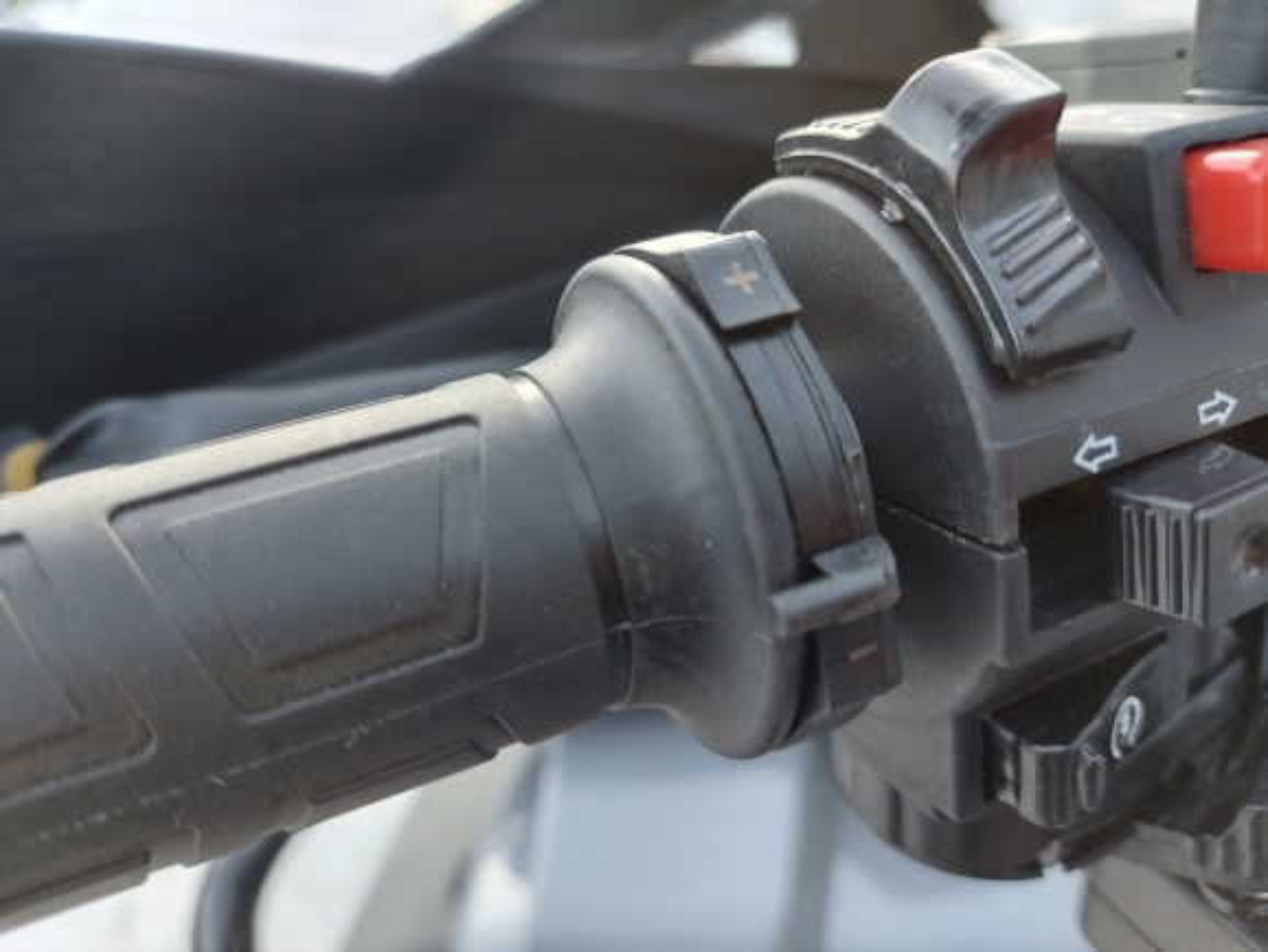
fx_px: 879
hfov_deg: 71.6
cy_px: 476
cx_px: 634
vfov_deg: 56.9
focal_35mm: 24
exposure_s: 1/50
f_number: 1.8
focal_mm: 5.23
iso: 80
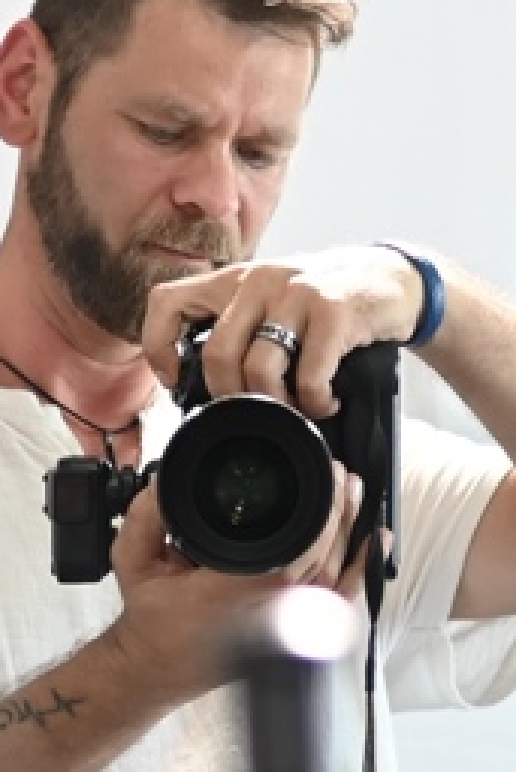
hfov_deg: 17.5
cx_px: 172
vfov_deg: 26.0
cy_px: 419
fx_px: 1675
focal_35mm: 78
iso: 500
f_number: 1.4
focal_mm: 50
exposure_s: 1/200
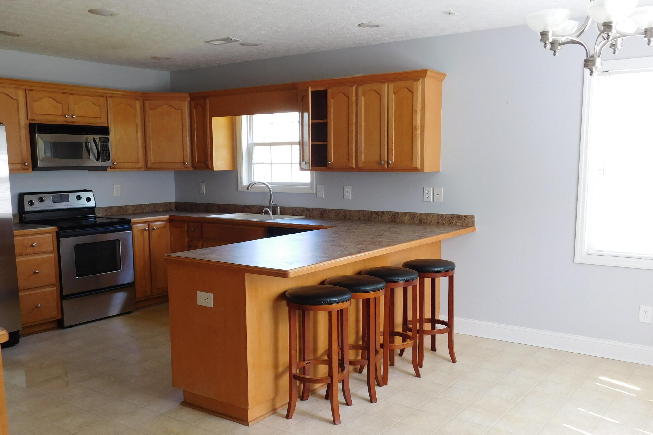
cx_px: 322
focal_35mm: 34
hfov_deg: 55.8
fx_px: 617
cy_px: 252
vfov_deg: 38.8
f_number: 3.2
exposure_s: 1/30
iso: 140
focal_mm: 5.3
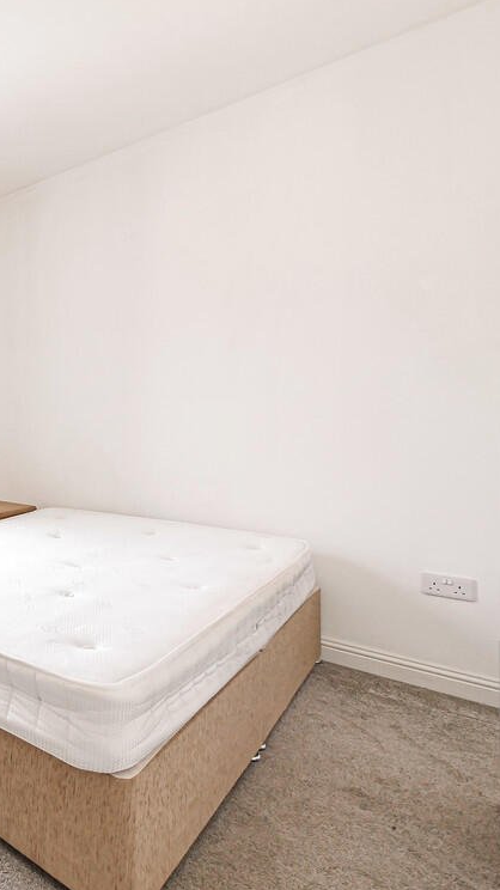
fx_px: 495
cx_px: -89
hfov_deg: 39.8
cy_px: 433
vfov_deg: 83.8
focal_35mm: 21
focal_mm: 7
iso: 640
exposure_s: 1/60
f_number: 4
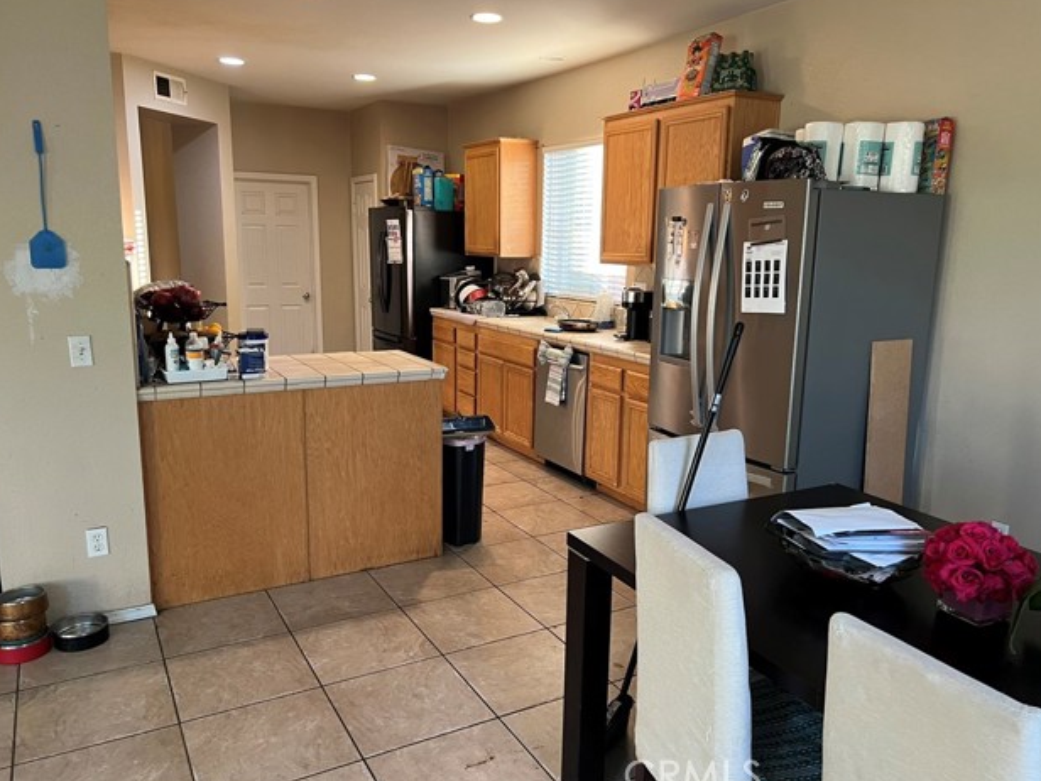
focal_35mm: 27
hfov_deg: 65.3
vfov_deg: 51.4
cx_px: 526
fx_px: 812
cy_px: 394
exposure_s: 1/60
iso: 200
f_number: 1.5
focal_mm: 5.7
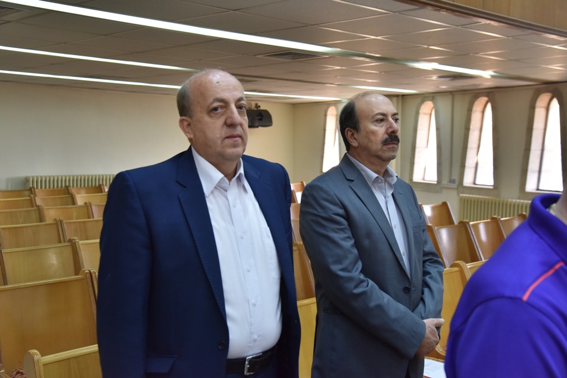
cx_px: 284
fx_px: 693
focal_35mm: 44
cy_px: 189
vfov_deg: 30.5
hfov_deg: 44.5
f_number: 5.6
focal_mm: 44
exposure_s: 1/125
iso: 1600
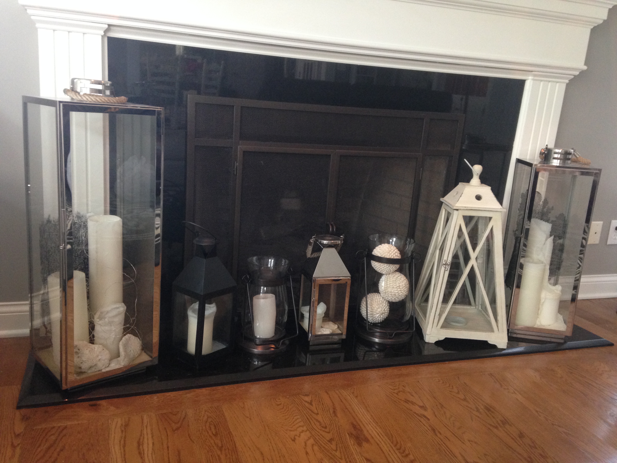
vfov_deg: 42.9
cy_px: 232
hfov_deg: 55.4
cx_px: 308
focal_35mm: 33
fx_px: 588
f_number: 2.4
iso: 200
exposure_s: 1/20
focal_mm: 4.12
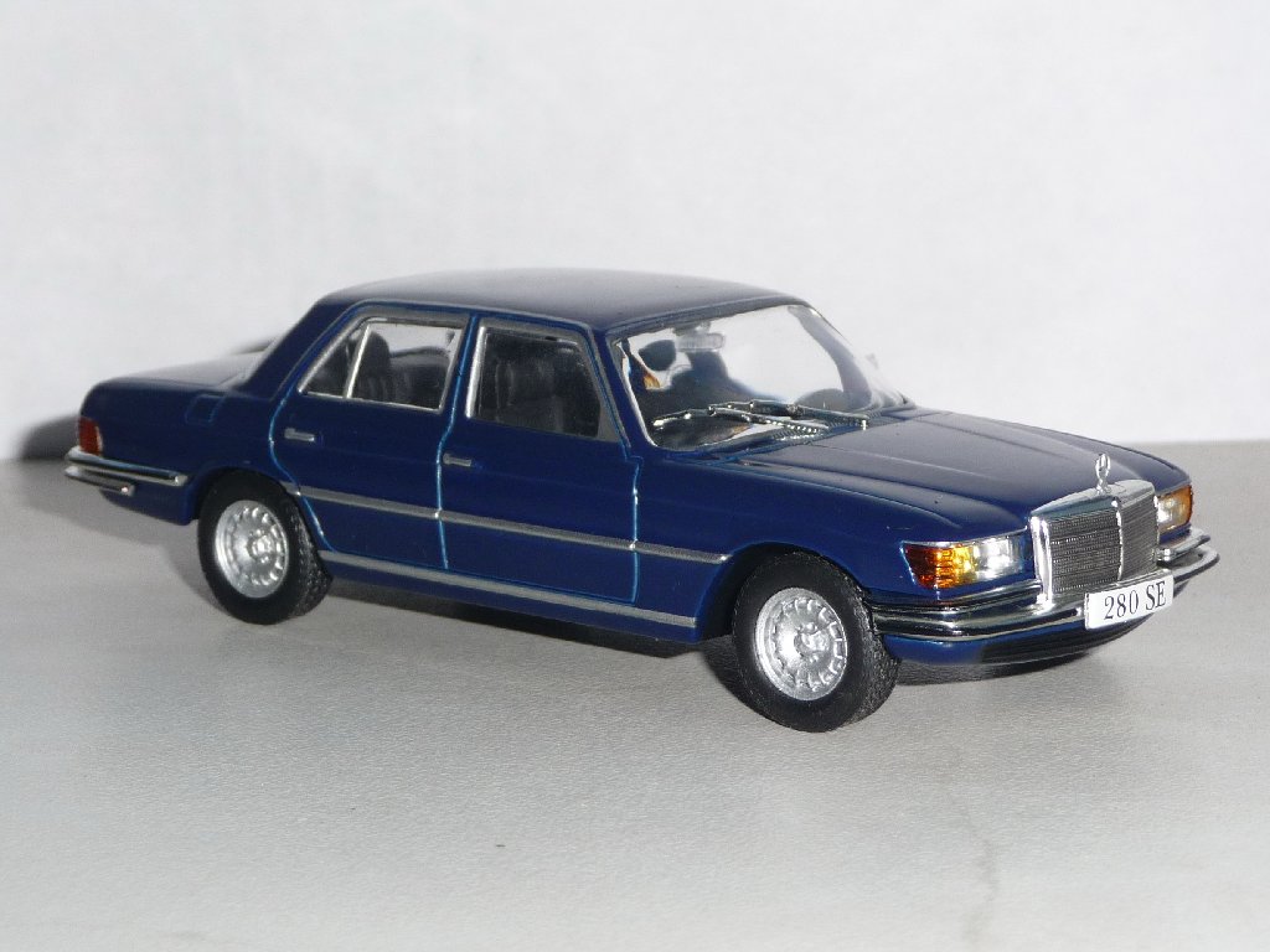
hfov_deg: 21.5
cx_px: 635
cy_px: 476
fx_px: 3339
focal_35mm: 91
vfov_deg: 16.2
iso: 100
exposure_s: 1/30
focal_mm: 11.3
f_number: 4.5
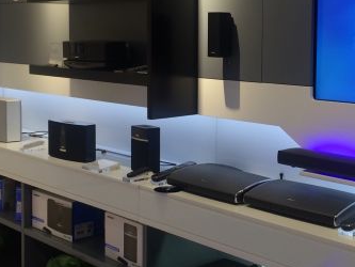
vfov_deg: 23.9
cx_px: 233
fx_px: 626
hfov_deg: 31.4
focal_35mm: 61
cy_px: 88
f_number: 2.2
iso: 32
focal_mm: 4.15
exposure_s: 1/33
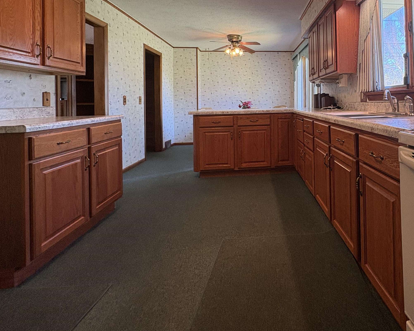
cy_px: 98
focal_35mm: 21
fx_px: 257
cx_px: 291
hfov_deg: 74.1
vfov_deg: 63.0
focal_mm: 2.22
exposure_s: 1/60
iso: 160
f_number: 2.2
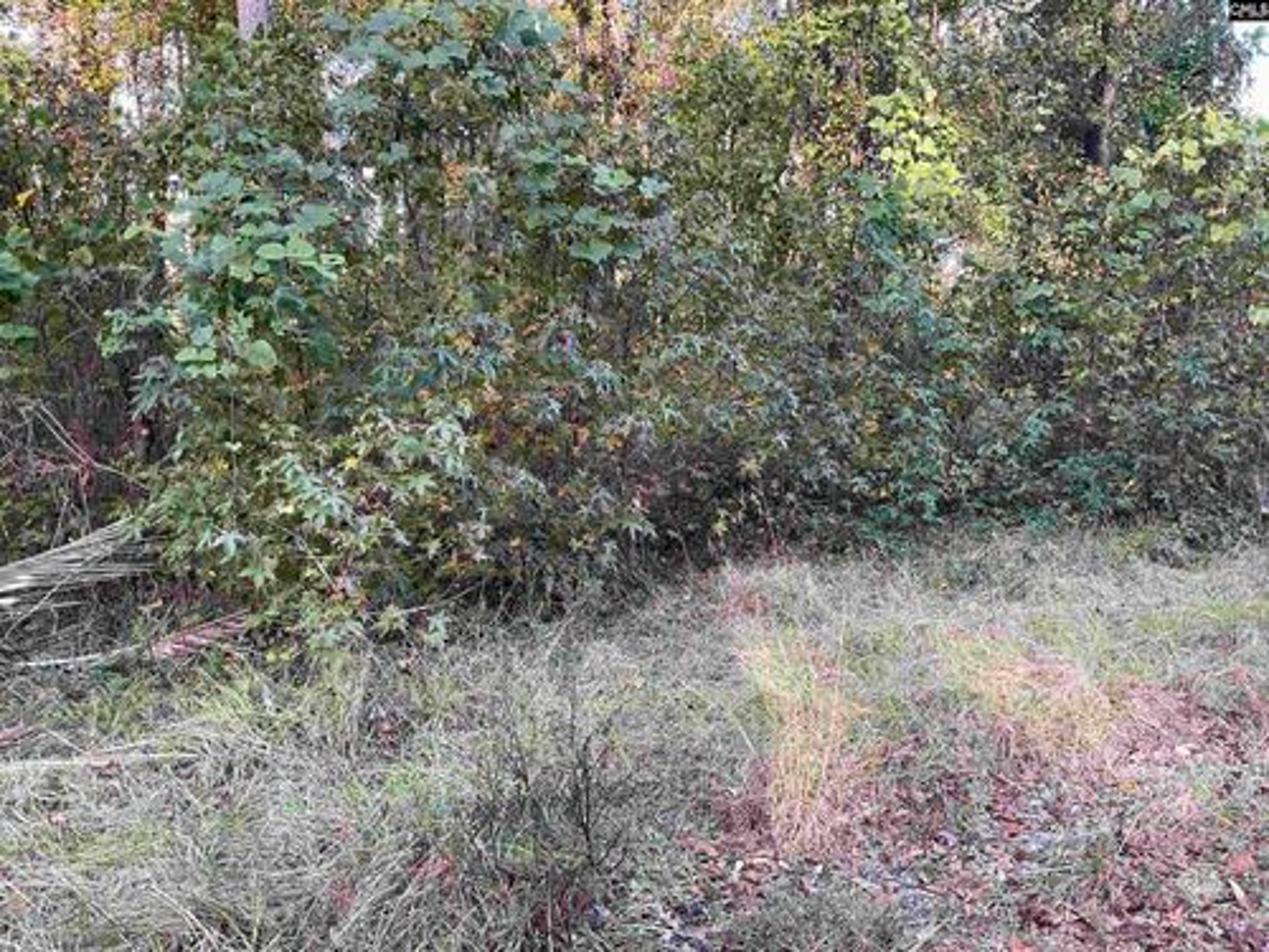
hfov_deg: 61.7
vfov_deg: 48.2
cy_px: 476
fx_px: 1063
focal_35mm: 29
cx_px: 634
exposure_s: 1/122
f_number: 1.8
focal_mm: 3
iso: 50
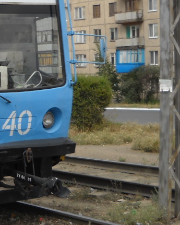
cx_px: -45
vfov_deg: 20.1
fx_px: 632
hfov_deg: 15.5
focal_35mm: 95
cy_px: 67
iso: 64
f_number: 5.5
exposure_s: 1/228
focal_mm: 6.72
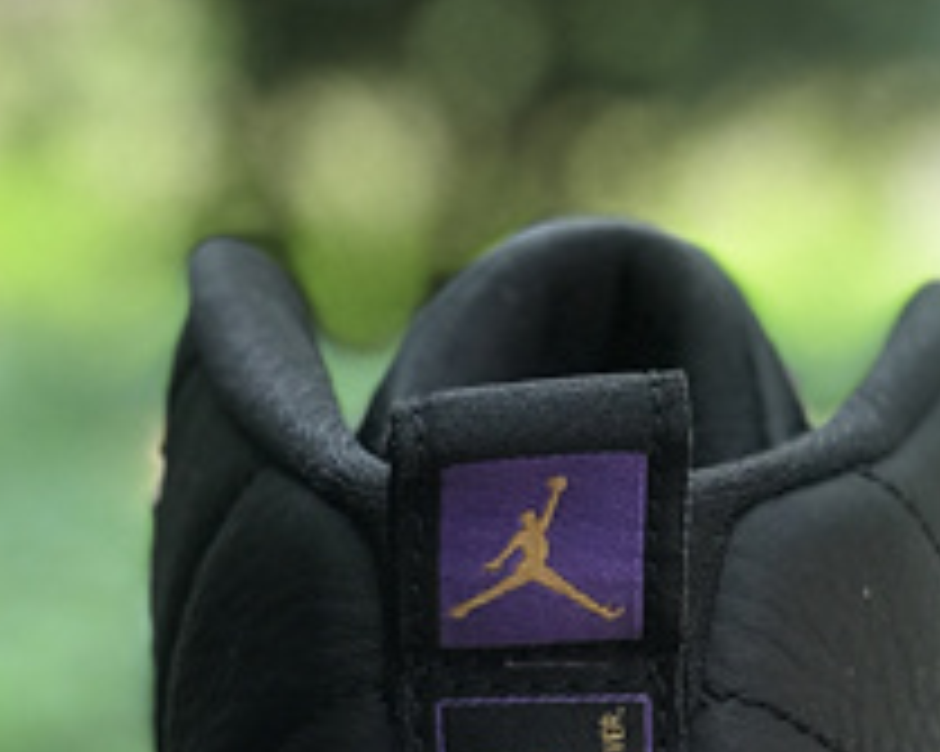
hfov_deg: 9.7
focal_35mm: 197
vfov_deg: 7.7
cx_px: 0
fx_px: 5478
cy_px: 1015
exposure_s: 1/100
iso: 40
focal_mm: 6.6
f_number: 2.8
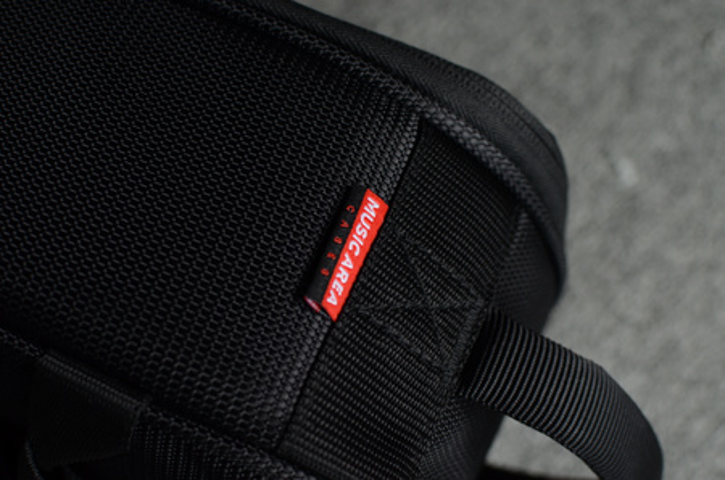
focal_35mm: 52
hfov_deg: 37.9
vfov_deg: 25.6
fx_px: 1055
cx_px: 362
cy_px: 240
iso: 400
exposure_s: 1/60
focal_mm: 35
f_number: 3.5
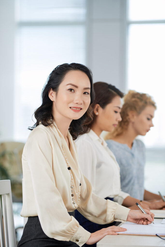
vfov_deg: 20.4
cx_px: 82
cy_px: 124
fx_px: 687
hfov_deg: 13.7
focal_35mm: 100
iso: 71
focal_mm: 100
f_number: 2.8
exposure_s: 1/125
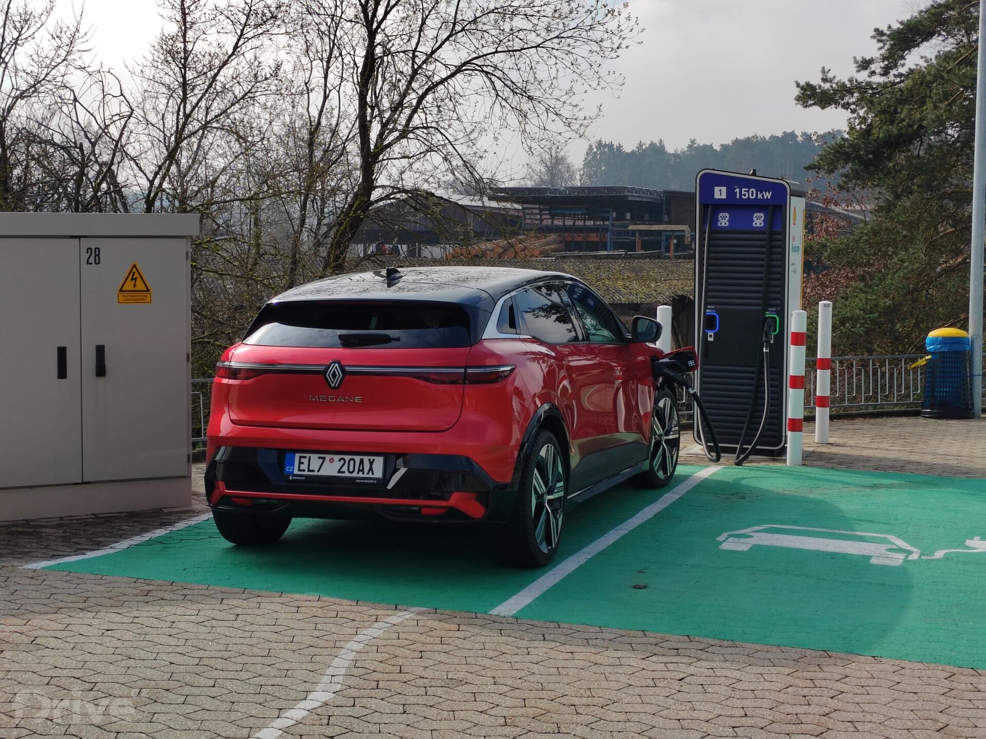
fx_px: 1538
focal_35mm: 54
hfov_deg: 35.5
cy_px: 370
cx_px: 493
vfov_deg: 27.0
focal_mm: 5.52
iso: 101
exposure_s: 1/1991
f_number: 1.9
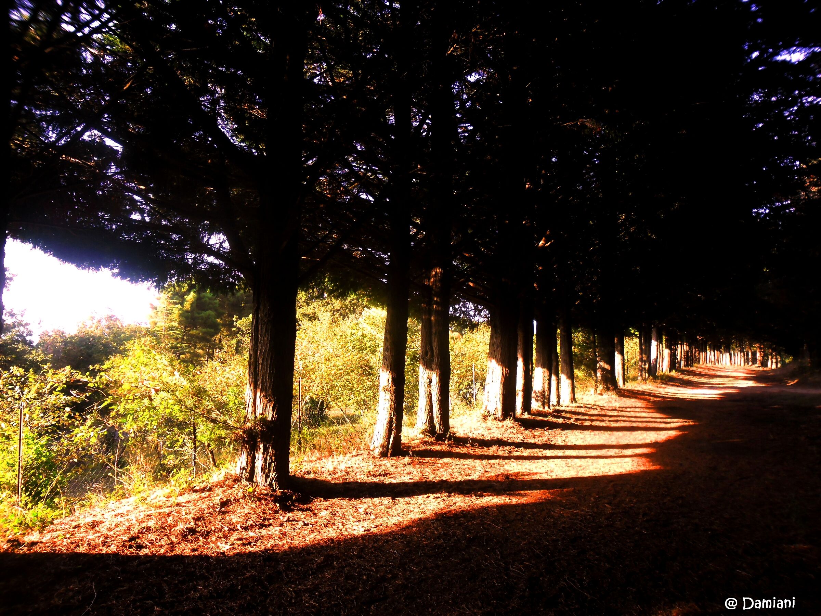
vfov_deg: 51.4
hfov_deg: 65.3
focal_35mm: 27
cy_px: 308
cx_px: 410
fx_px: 640
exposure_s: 1/90
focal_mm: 4.9
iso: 100
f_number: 3.5
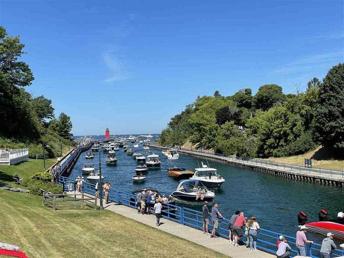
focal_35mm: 52
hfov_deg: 36.8
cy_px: 129
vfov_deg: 28.0
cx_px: 172
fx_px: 517
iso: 25
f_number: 2
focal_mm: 6
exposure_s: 1/1996
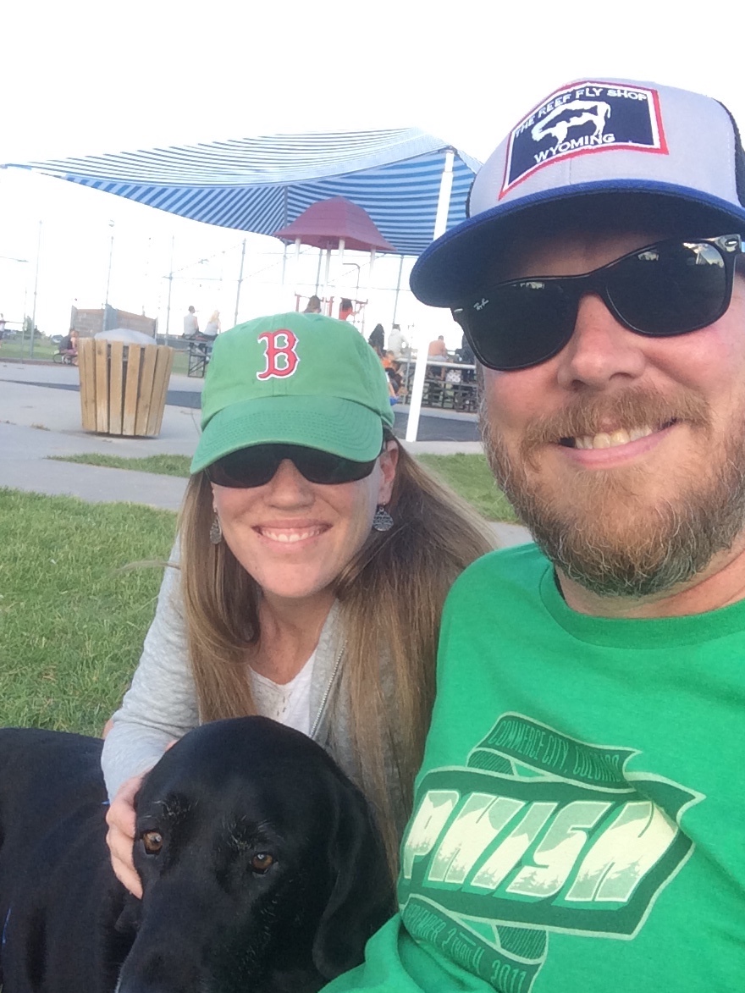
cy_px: 528
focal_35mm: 36
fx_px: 1033
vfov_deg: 51.3
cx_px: 359
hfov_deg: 39.7
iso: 50
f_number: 2.4
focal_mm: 2.15
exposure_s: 1/173
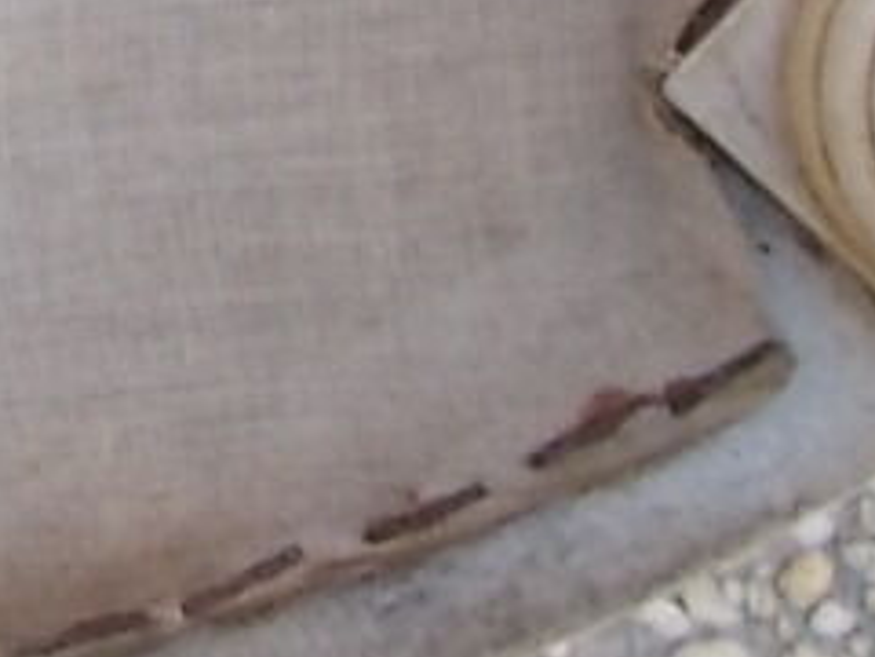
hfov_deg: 10.5
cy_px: -1007
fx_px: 4373
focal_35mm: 173
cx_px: -893
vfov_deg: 7.9
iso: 80
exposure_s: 1/100
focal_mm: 4.6
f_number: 3.2
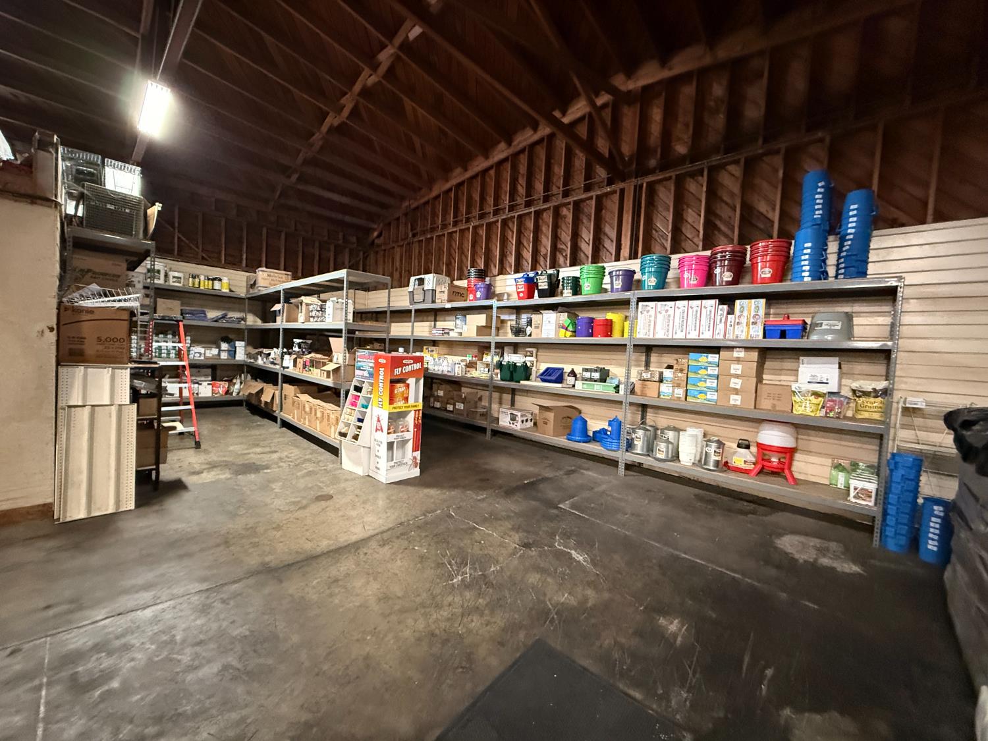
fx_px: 400
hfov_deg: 102.1
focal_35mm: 14
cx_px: 494
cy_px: 370
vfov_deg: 85.7
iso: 1000
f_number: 2.2
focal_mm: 2.22
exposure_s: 1/60
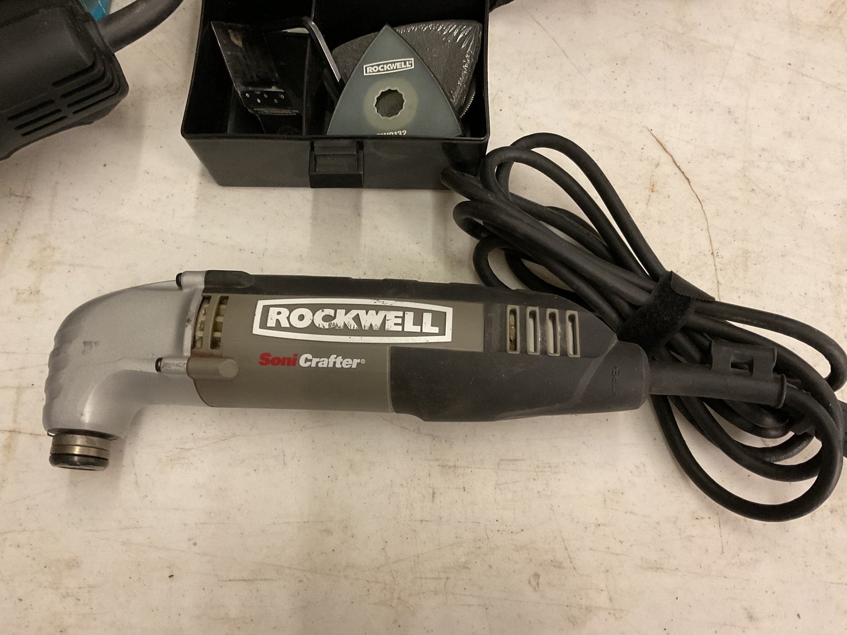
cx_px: 424
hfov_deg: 61.7
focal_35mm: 29
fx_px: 710
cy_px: 318
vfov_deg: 48.2
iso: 250
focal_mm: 3
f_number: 1.8
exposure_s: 1/60
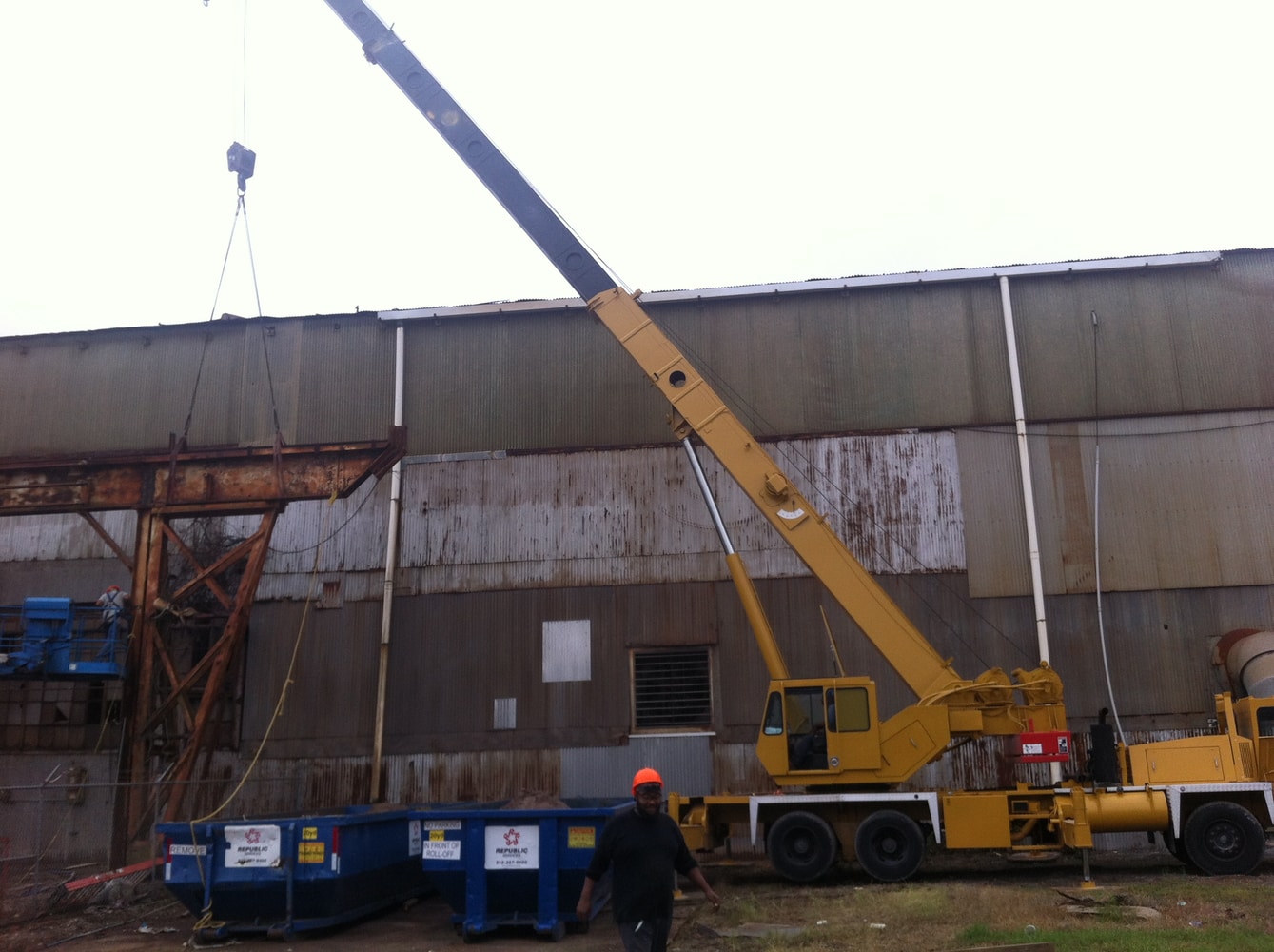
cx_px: 637
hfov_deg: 52.7
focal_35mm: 35
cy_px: 476
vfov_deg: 40.6
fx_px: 1286
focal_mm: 3.85
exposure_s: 1/256
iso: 80
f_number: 2.8
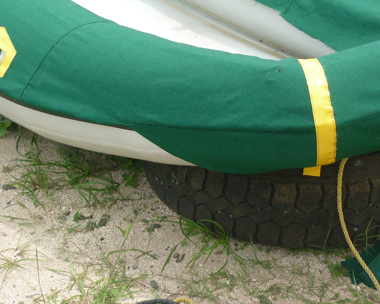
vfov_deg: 23.6
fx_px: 709
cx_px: 181
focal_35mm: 63
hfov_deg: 30.0
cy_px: 32
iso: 80
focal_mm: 5.5
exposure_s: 1/125
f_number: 8
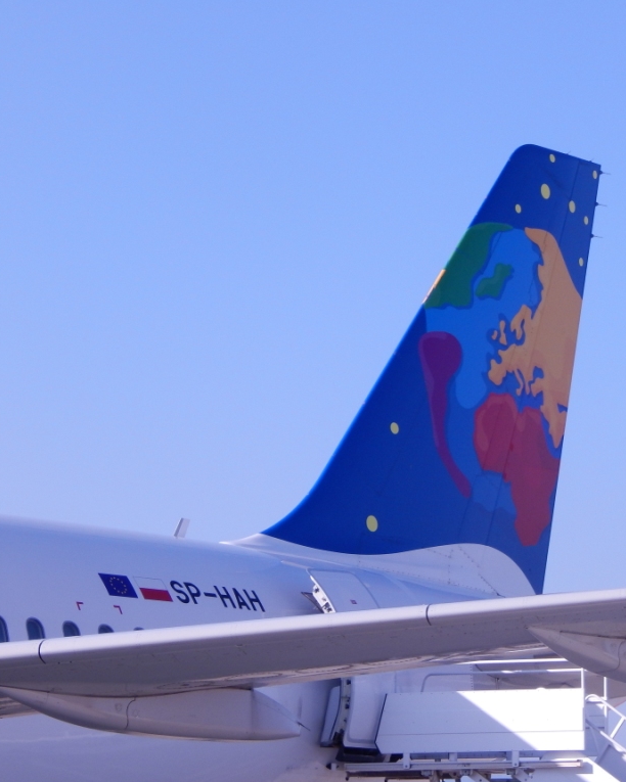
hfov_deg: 10.3
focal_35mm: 149
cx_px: 449
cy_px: 390
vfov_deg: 12.9
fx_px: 3451
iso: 125
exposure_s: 1/800
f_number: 4.6
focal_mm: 20.5
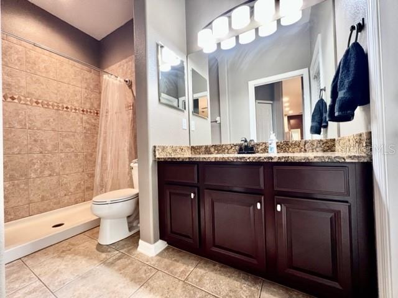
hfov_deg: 106.2
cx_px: 199
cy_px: 149
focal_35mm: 13
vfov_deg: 89.9
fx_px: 149
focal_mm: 1.57
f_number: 1.8
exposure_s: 1/60
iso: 200
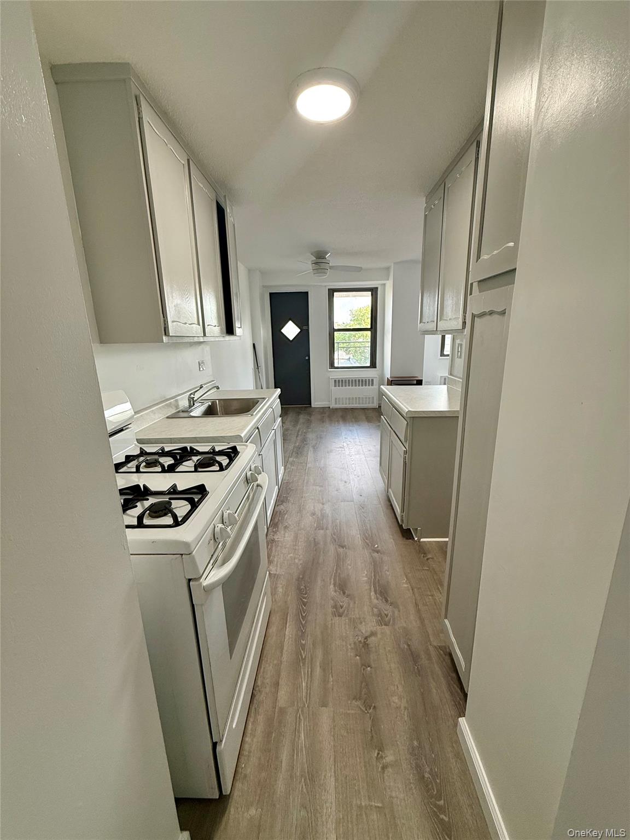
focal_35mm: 14
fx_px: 340
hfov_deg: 85.7
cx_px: 315
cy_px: 420
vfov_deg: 102.1
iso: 160
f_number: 2.2
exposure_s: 1/120
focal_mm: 2.22
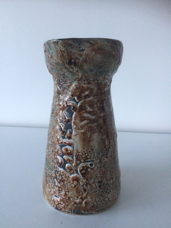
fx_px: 191
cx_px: 86
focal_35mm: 29
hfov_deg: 48.2
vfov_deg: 61.7
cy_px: 114
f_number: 2.2
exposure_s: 1/33
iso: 320
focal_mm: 4.15
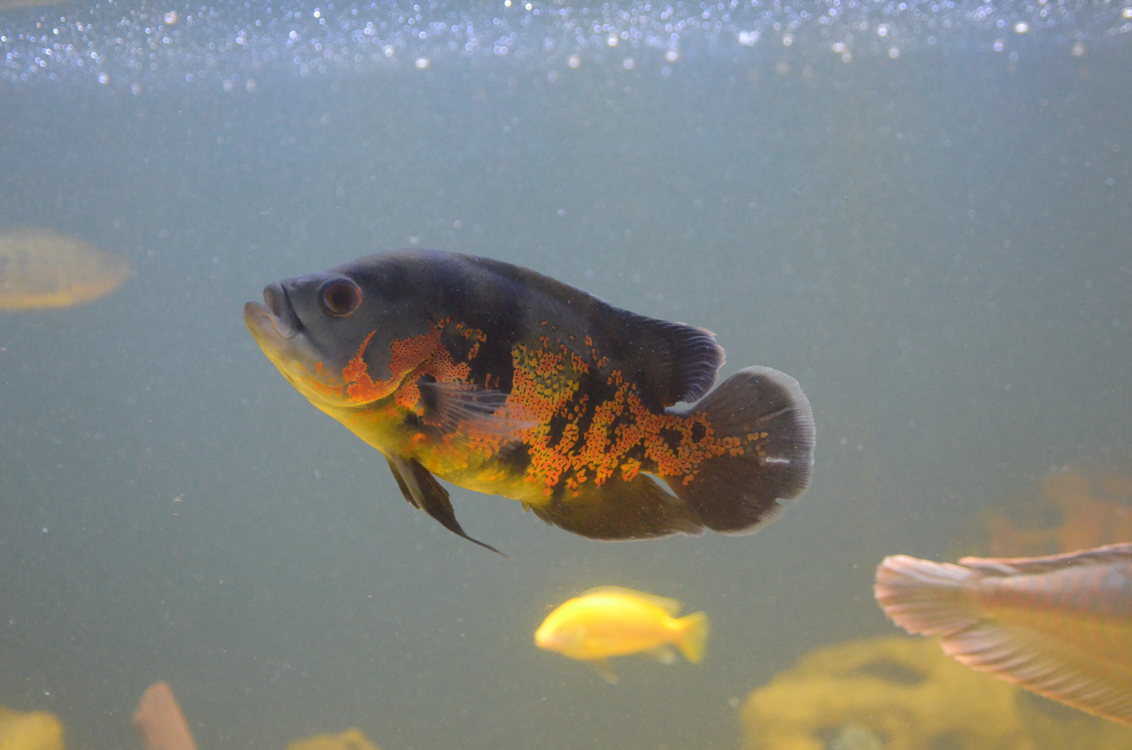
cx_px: 566
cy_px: 375
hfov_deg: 13.1
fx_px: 4942
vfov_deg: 8.7
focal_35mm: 158
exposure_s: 1/125
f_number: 4.5
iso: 3200
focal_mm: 105
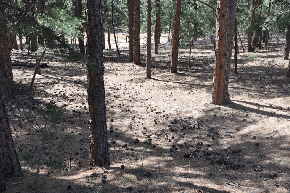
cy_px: 89
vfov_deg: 31.1
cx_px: 162
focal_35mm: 43
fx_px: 346
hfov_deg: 45.4
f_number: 7.1
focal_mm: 24
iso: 200
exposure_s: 1/200
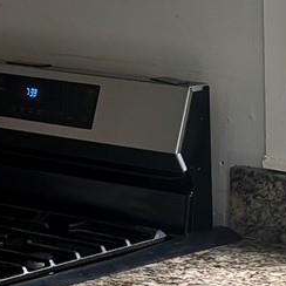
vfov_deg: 9.0
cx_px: 359
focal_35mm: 193
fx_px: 1804
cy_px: 224
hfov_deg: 8.9
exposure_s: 1/121
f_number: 1.6
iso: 100
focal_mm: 5.96
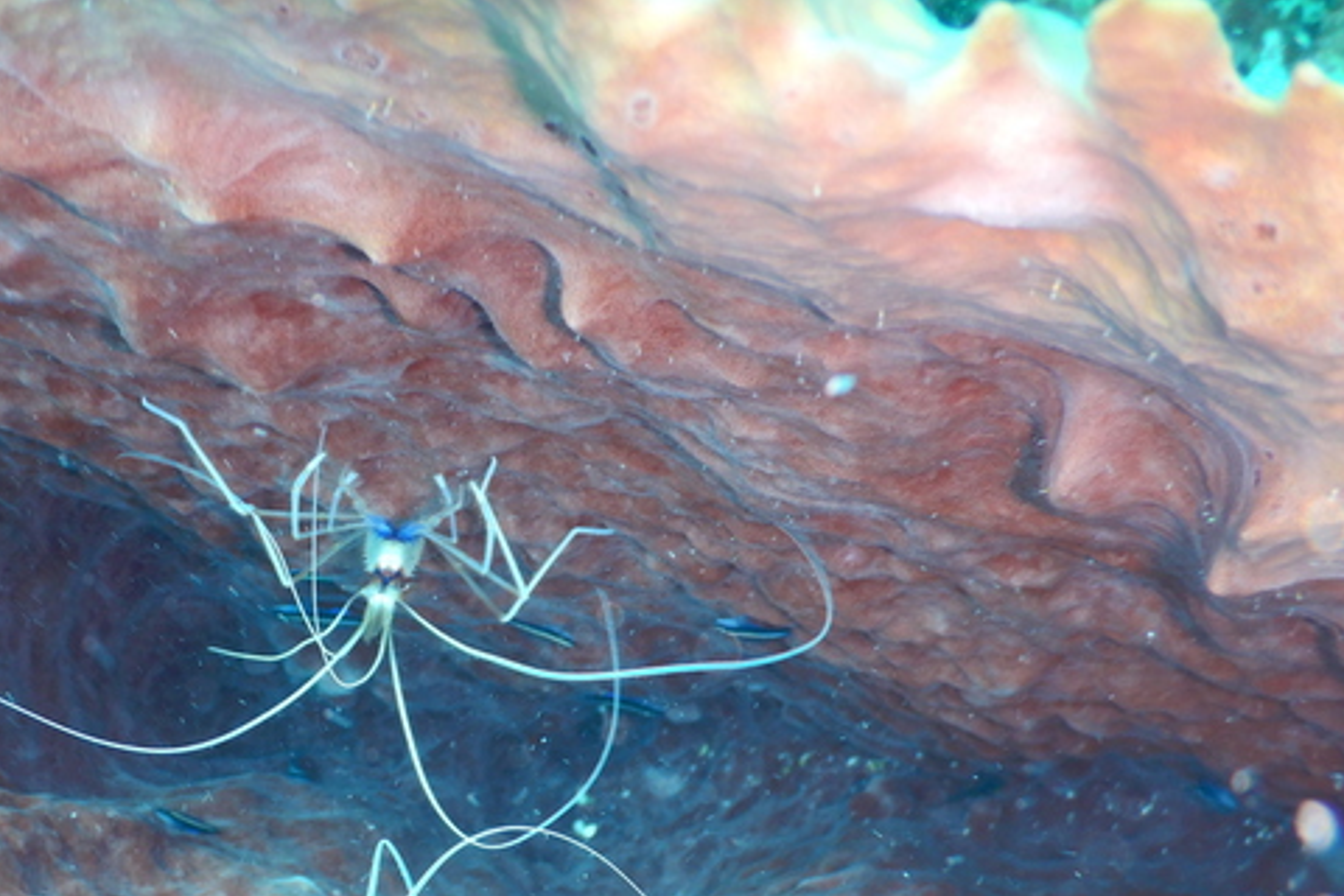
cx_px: 445
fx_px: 1643
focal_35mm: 44
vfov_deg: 29.8
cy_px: 727
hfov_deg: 43.9
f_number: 2.8
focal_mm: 5.1
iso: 125
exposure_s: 1/40
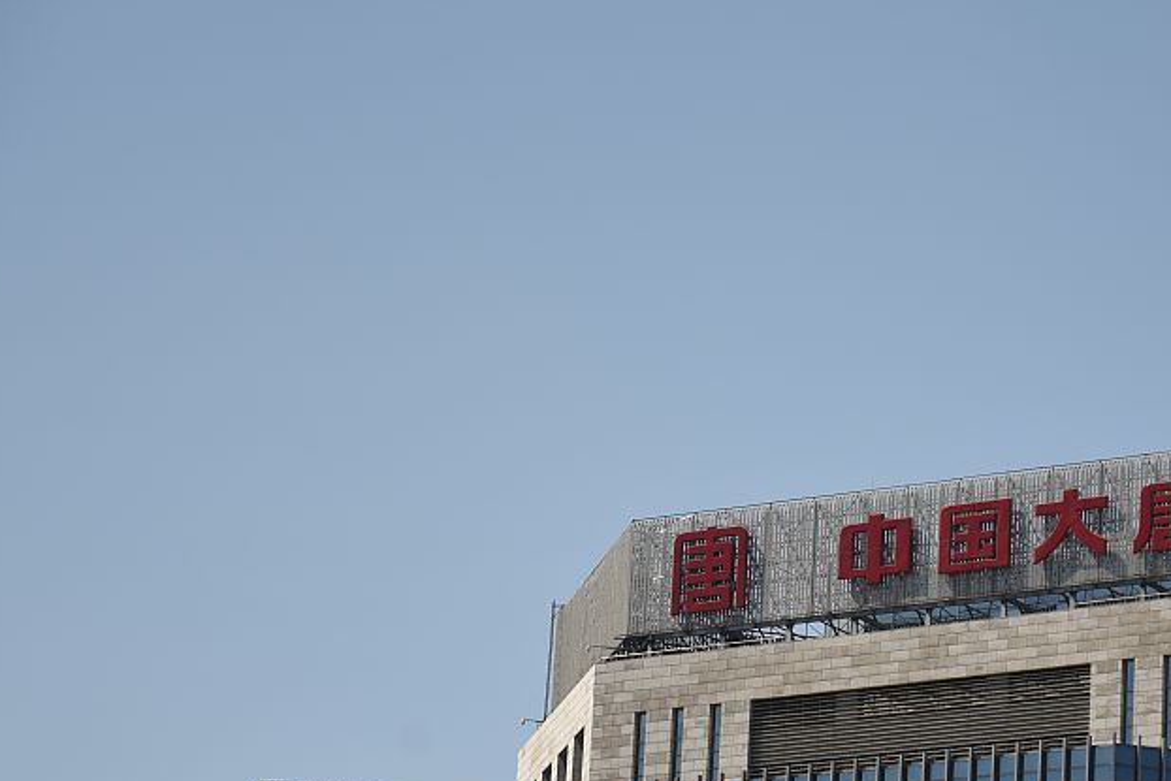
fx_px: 5335
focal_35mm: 164
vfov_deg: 8.4
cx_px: 981
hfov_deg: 12.5
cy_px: 598
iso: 100
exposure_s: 1/1250
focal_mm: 85
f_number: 5
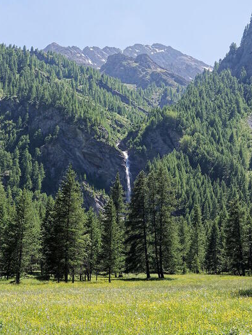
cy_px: 165
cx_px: 125
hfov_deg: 26.1
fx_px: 543
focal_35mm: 56
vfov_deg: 34.3
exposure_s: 1/200
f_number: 7.1
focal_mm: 34
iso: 160
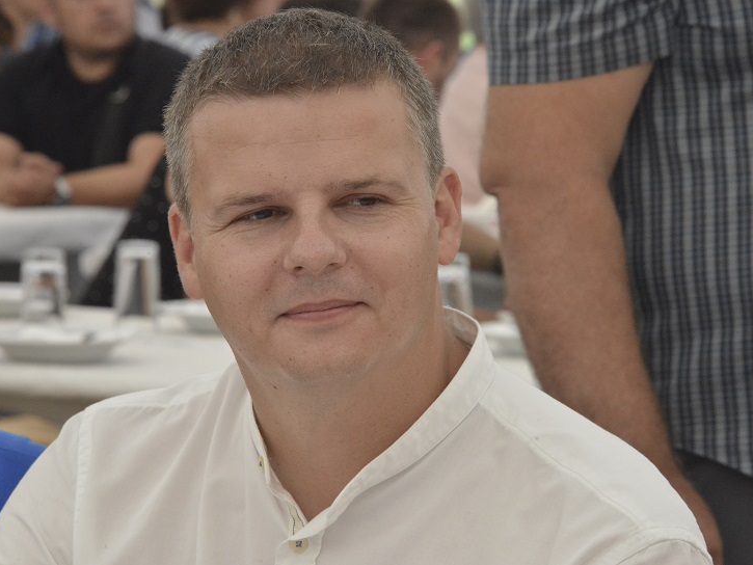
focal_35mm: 326
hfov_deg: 6.1
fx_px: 7093
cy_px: 282
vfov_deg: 4.6
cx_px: 373
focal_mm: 300
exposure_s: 1/800
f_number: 14
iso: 6400
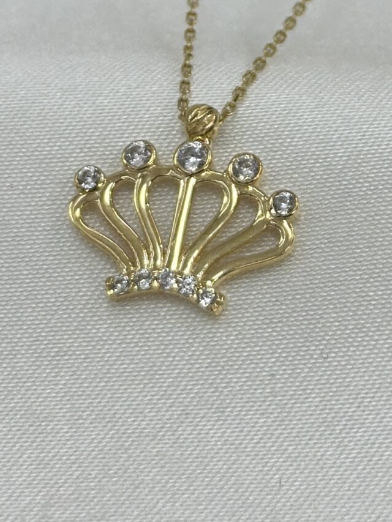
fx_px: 2174
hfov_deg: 10.3
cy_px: -111
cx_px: 236
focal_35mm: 144
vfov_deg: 13.3
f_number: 1.78
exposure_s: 1/623
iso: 80
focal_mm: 6.86
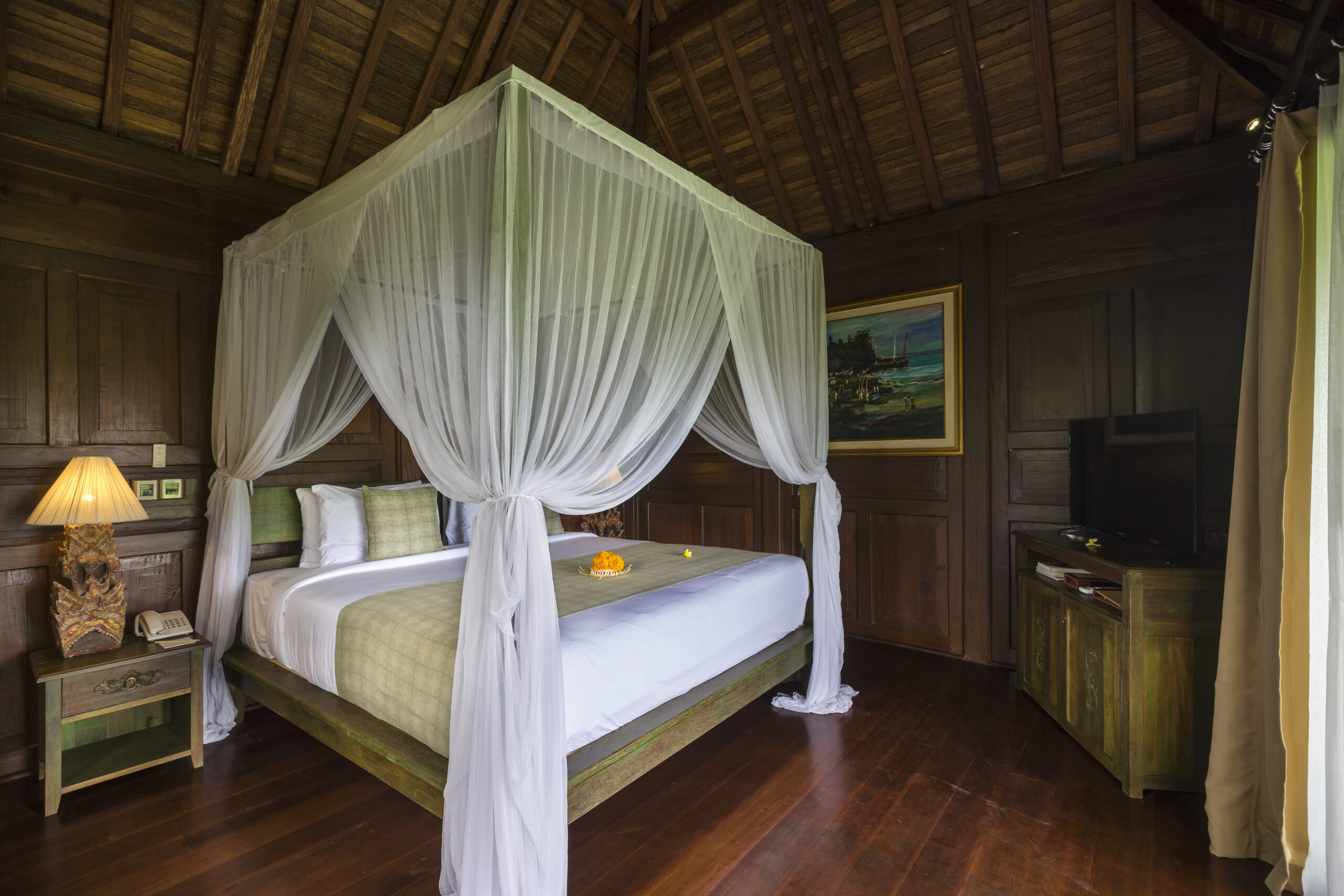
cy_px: 448
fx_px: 597
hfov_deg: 96.7
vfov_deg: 73.8
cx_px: 672
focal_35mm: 16
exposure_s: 1/5
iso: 100
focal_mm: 16
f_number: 8
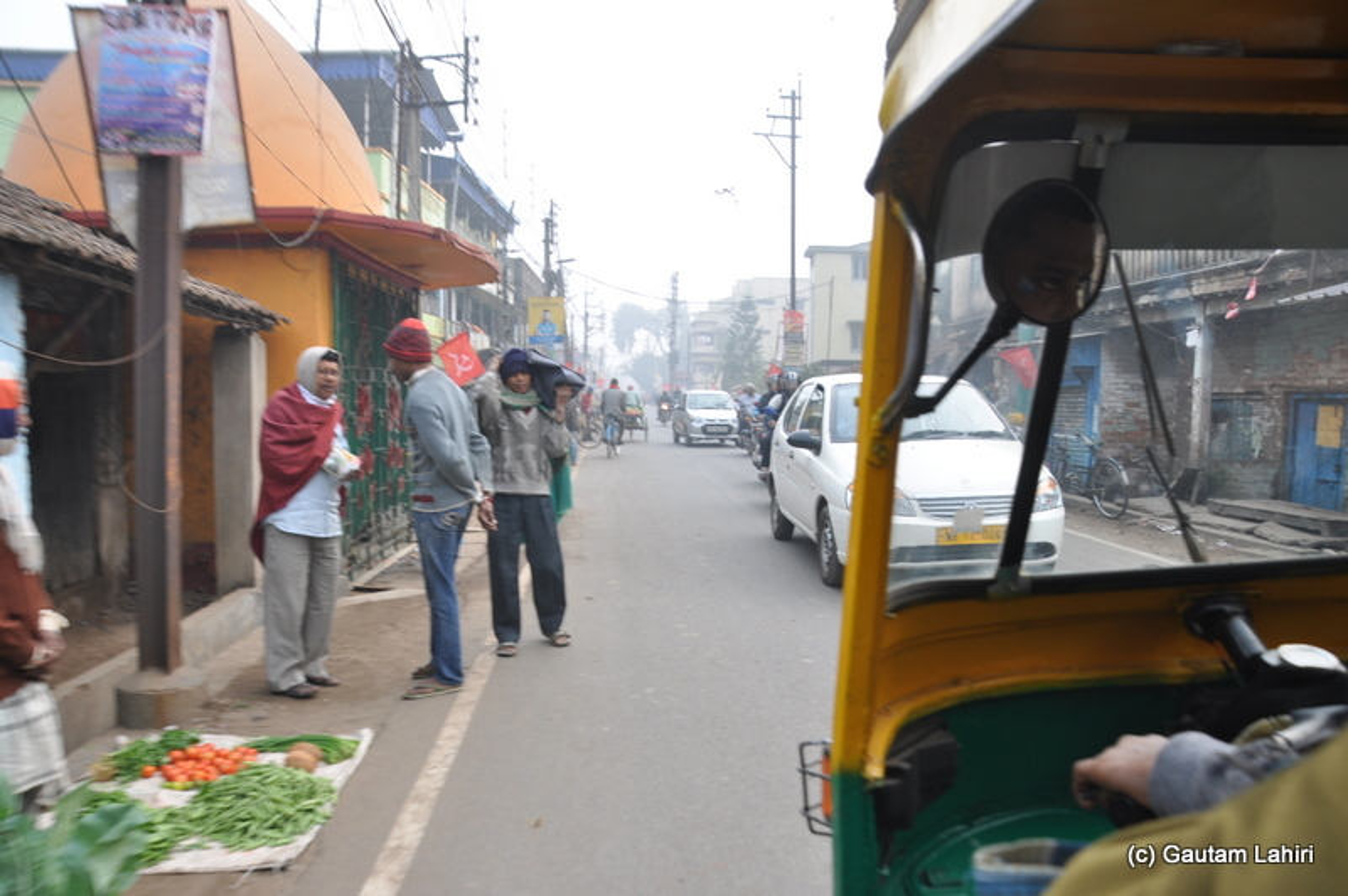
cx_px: 674
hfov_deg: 67.4
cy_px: 448
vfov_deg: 47.9
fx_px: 1010
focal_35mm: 27
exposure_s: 1/160
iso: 200
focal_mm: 18
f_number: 7.1
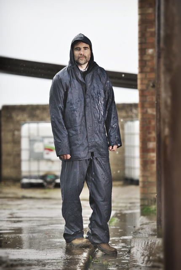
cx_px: 90
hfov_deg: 8.6
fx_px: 1205
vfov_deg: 12.8
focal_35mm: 160
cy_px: 135
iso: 200
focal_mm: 160
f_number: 2.8
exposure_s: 1/800
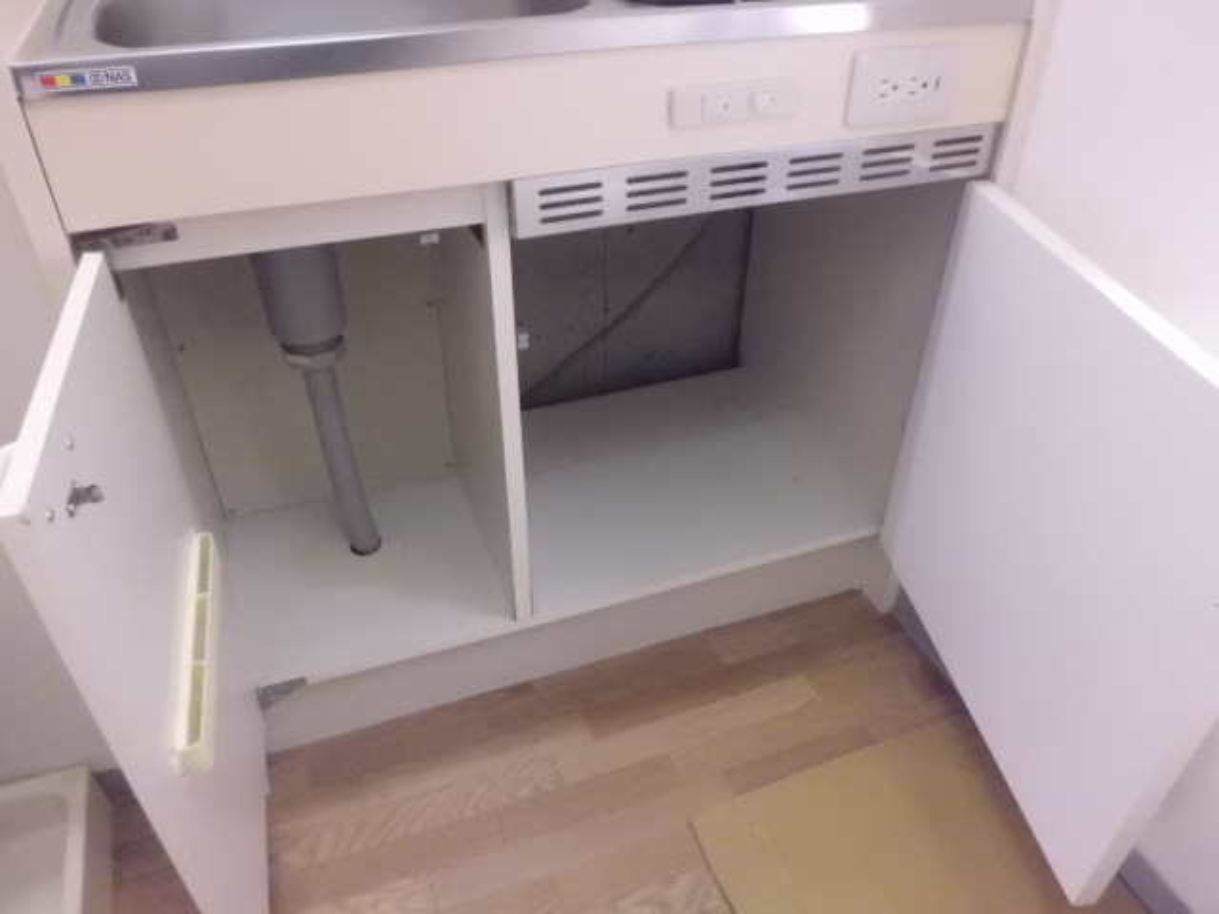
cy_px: 457
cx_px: 610
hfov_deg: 67.3
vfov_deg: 53.1
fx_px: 916
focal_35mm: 26
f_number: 2.8
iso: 800
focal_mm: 4.7
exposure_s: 1/30
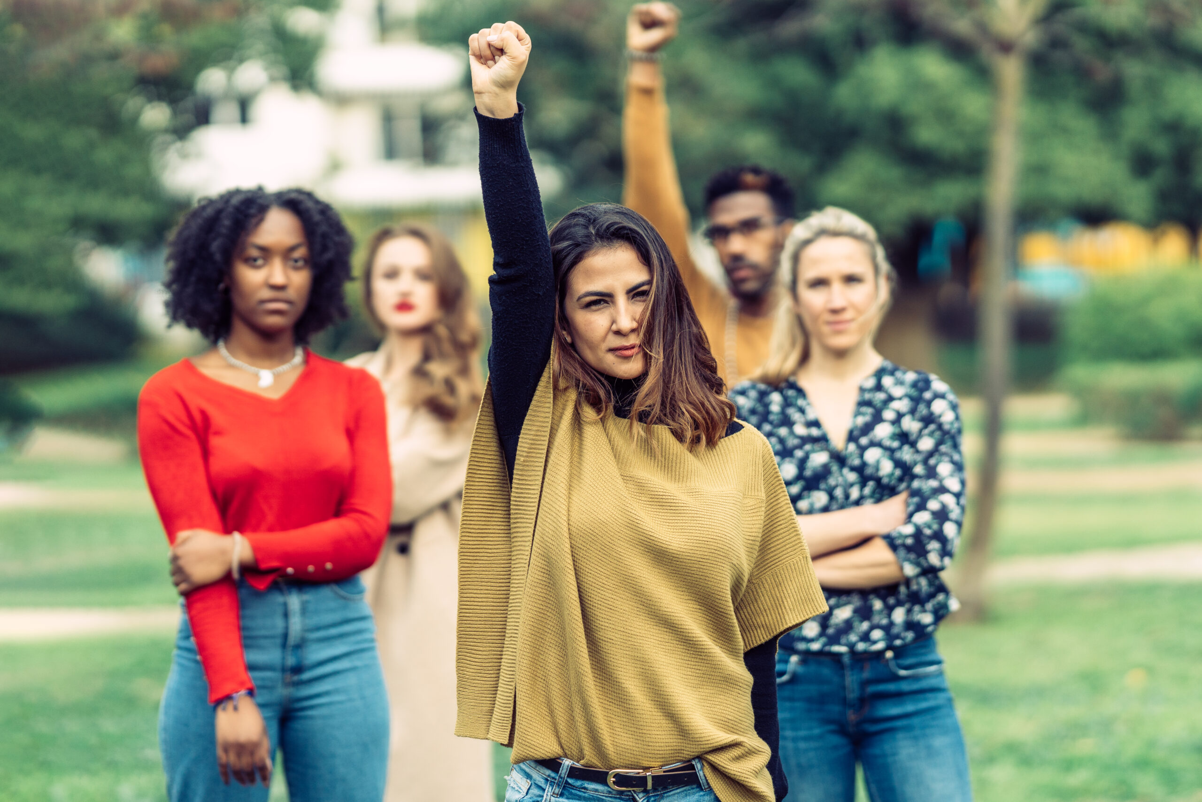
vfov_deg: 10.8
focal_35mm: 128
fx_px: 4257
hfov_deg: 16.1
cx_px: 601
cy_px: 401
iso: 100
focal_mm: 85
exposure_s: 1/2500
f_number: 1.4
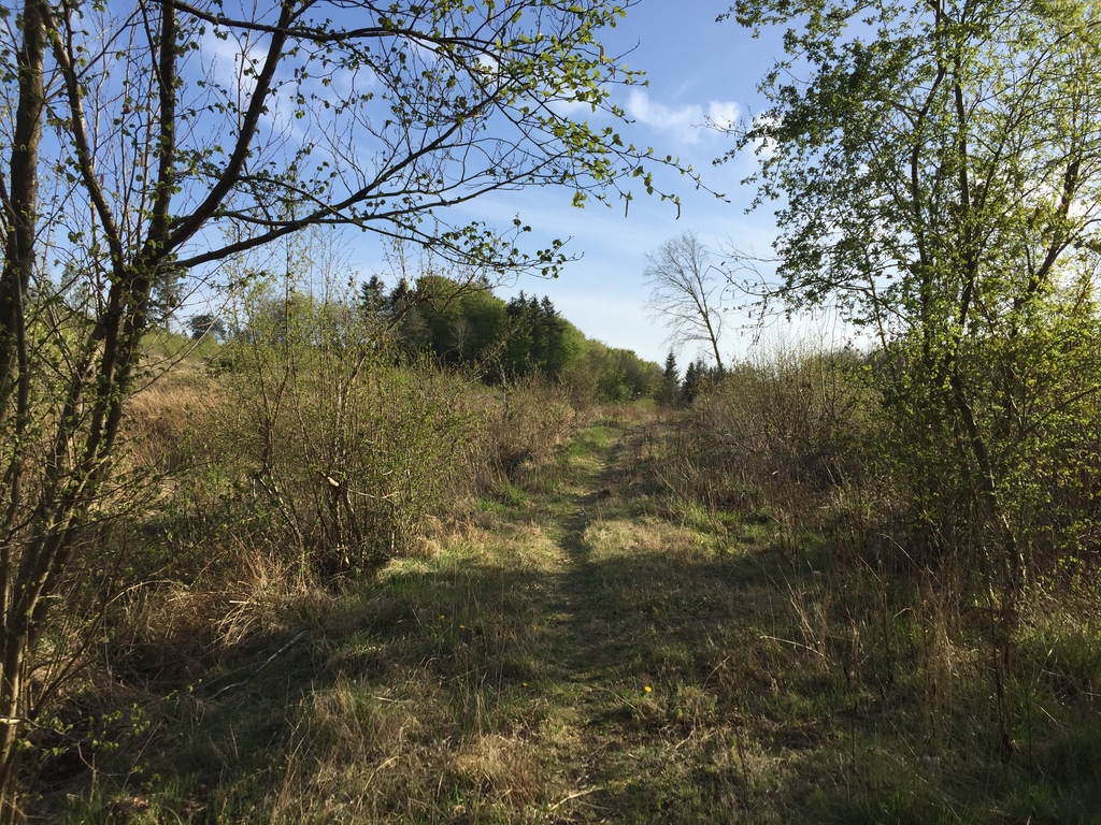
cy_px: 412
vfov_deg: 48.2
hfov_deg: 61.7
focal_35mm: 29
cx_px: 550
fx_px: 922
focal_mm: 4.15
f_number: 2.2
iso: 32
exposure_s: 1/1721
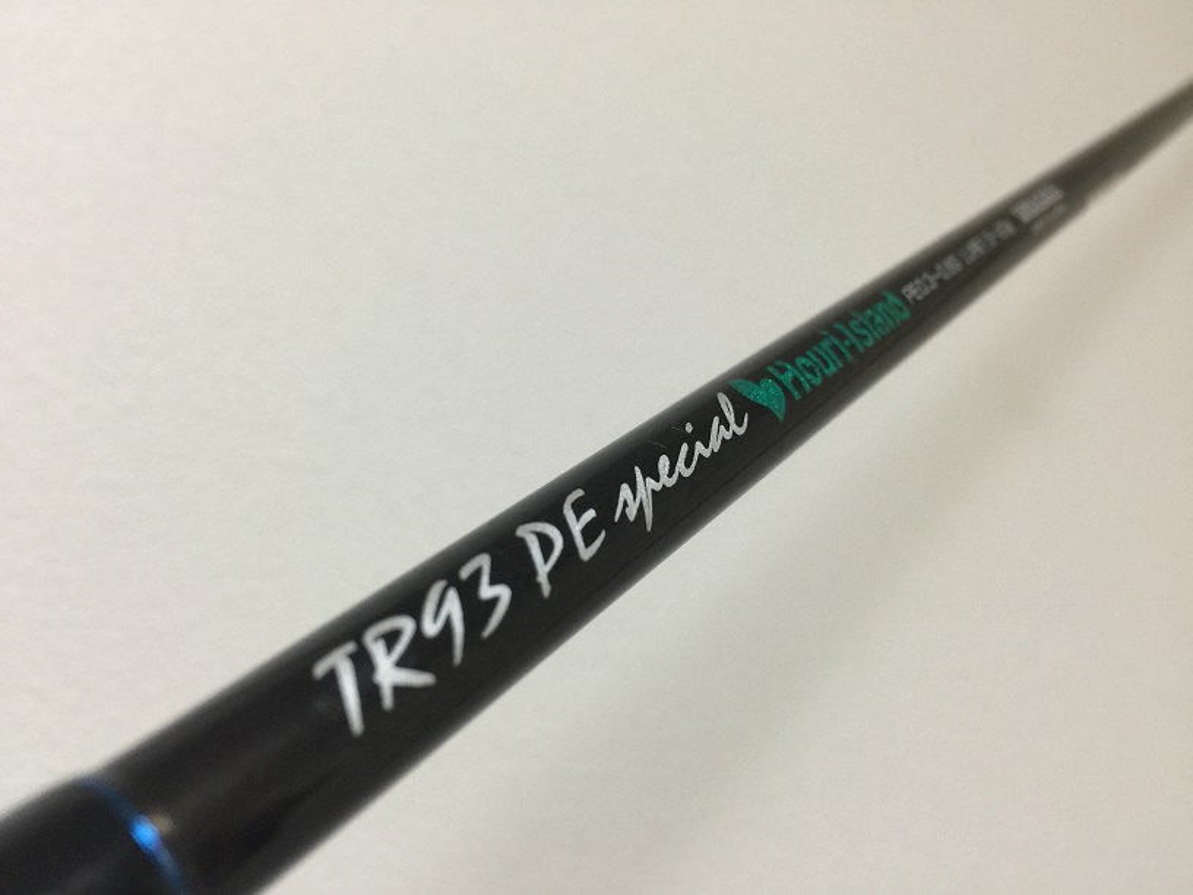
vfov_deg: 48.2
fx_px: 999
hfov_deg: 61.7
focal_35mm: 29
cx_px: 596
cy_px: 448
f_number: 2.2
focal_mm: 4.15
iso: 50
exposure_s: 1/15
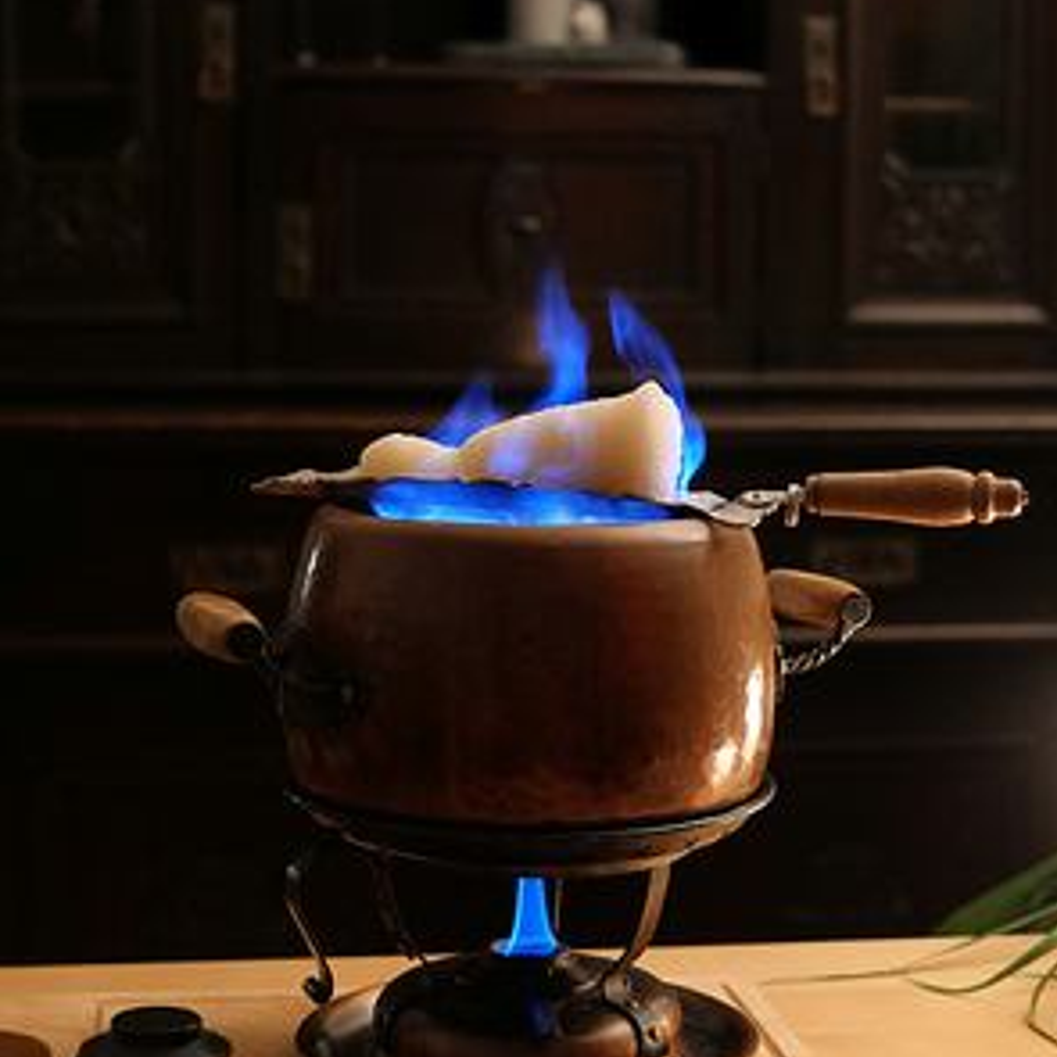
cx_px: 534
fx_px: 2073
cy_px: 527
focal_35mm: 60
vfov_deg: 28.6
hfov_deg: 28.6
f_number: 2
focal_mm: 25
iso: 3200
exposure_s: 1/20
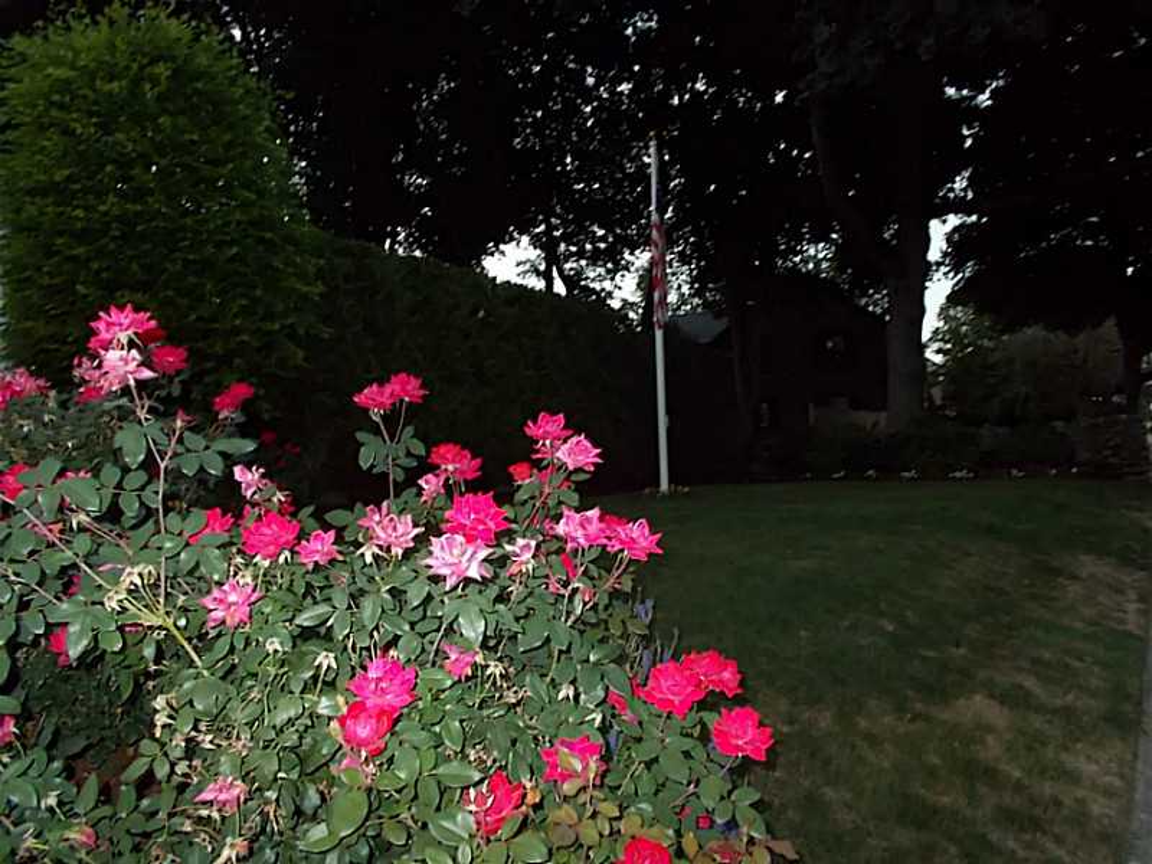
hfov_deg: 67.3
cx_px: 576
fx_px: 865
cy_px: 432
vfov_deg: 53.1
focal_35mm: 26
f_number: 3.2
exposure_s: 1/25
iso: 320
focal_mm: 4.6
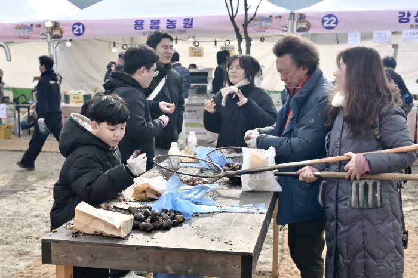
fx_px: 406
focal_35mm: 35
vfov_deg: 37.8
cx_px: 209
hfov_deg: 54.5
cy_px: 139
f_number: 5
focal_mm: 35
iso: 200
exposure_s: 1/800
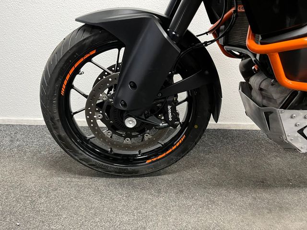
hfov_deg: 67.3
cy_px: 115
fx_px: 231
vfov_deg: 53.1
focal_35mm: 26
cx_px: 154
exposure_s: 1/50
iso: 500
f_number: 1.6
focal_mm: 5.1
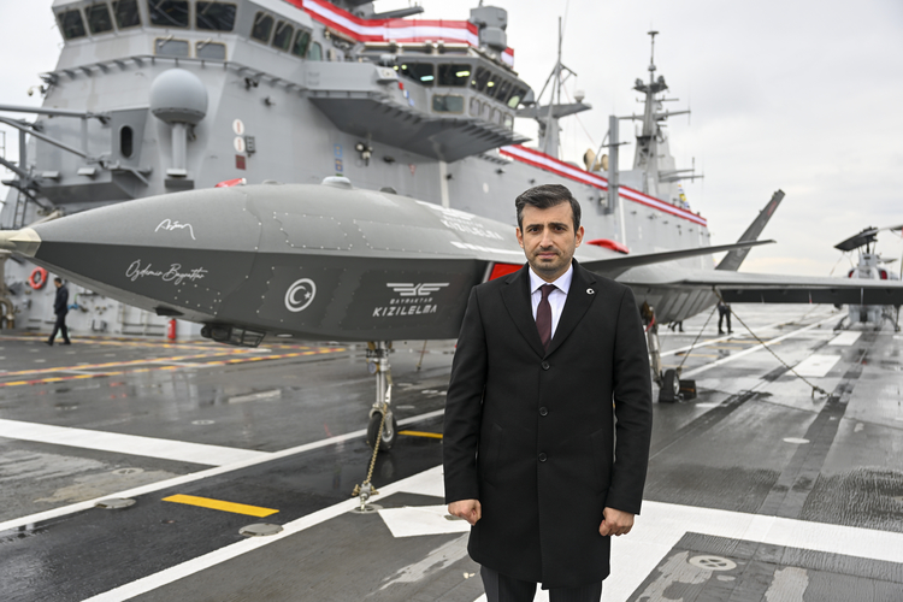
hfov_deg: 57.2
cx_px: 452
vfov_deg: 40.0
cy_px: 301
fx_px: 828
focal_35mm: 33
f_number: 3.5
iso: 100
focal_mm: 33
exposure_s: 1/125
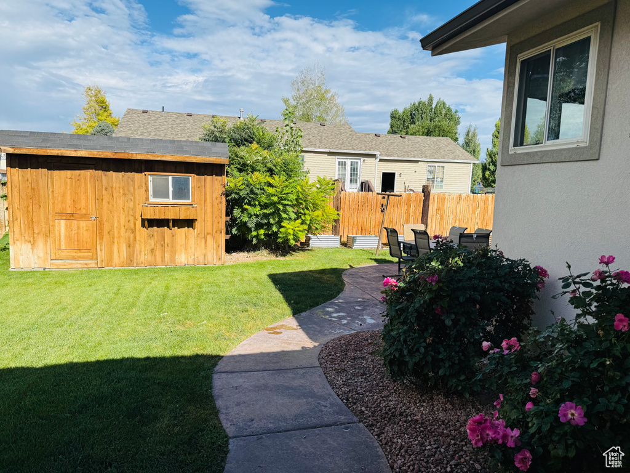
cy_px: 236
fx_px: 437
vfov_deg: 56.8
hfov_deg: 71.6
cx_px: 315
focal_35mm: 24
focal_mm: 6.76
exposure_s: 1/4673
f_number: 1.78
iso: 80
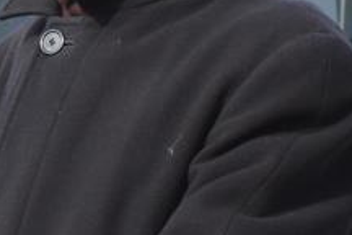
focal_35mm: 691
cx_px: -222
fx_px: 6756
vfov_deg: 2.0
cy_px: 20
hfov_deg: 3.0
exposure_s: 1/500
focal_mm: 92
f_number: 22
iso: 2000
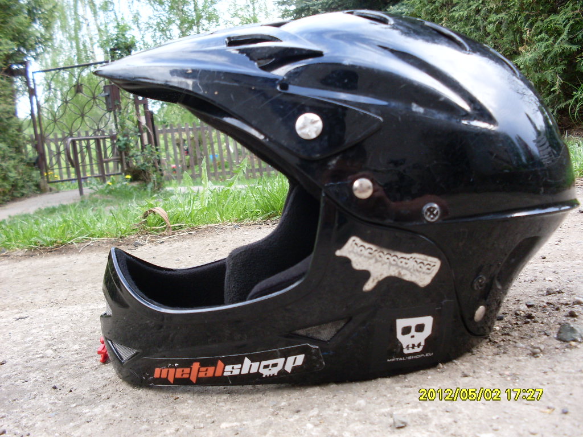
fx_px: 640
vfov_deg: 37.7
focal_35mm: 38
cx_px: 292
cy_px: 218
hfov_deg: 49.0
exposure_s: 1/60
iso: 100
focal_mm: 6.3
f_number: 2.8
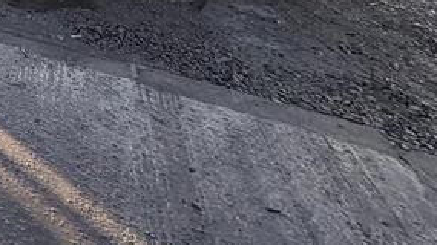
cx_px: -189
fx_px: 556
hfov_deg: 29.6
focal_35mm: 48
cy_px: -259
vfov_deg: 17.2
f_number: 2.2
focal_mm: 2.22
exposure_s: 1/443
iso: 50
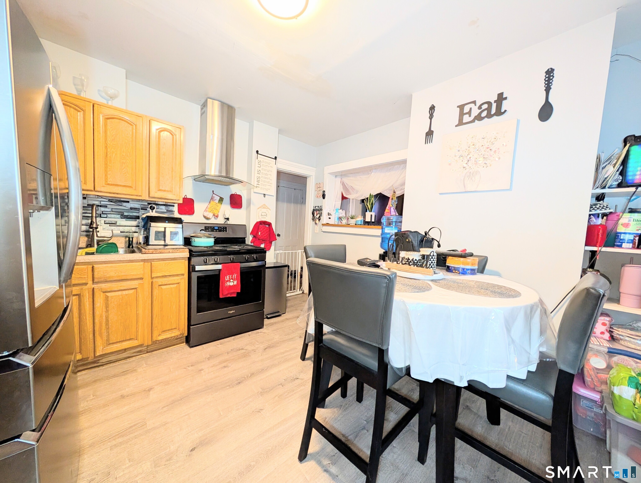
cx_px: 320
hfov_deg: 110.5
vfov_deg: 94.6
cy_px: 242
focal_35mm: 12
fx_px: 223
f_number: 1.7
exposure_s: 1/30
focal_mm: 2.02
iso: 237
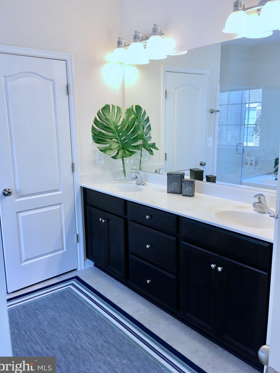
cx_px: 138
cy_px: 184
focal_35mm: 30
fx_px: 324
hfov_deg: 46.8
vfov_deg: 60.0
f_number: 2.2
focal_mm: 4.15
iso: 25
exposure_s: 1/40
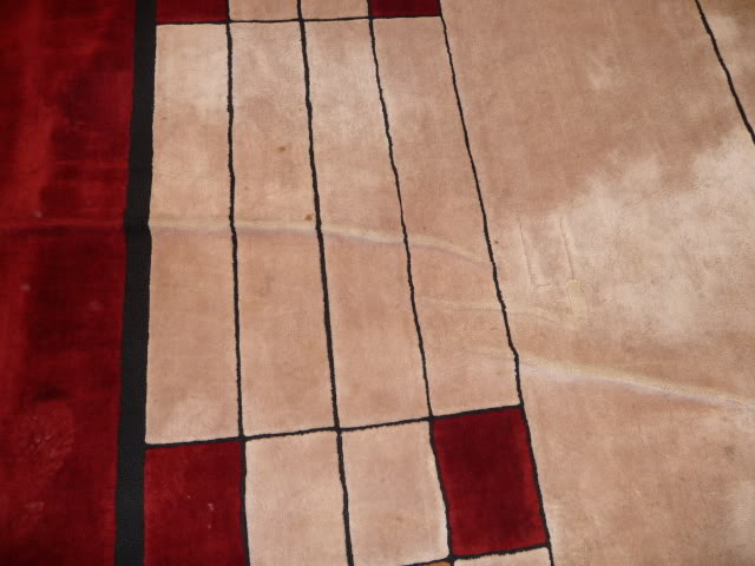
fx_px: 611
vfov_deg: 49.7
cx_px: 378
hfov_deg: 63.4
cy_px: 283
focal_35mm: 28
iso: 125
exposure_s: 1/30
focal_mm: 4.7
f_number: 3.3
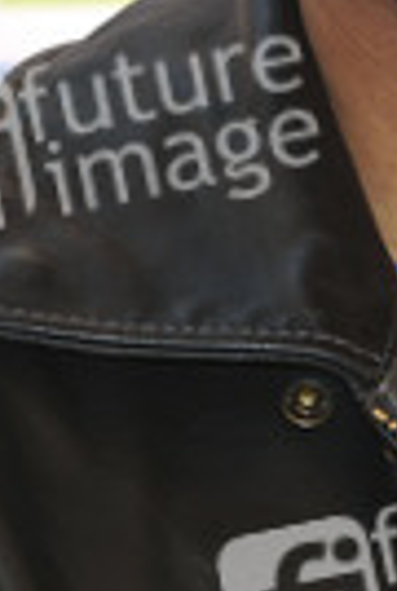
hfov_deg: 2.1
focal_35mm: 648
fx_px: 10671
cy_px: -79
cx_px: 576
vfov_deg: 3.2
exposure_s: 1/200
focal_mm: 145
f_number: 5.6
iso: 200
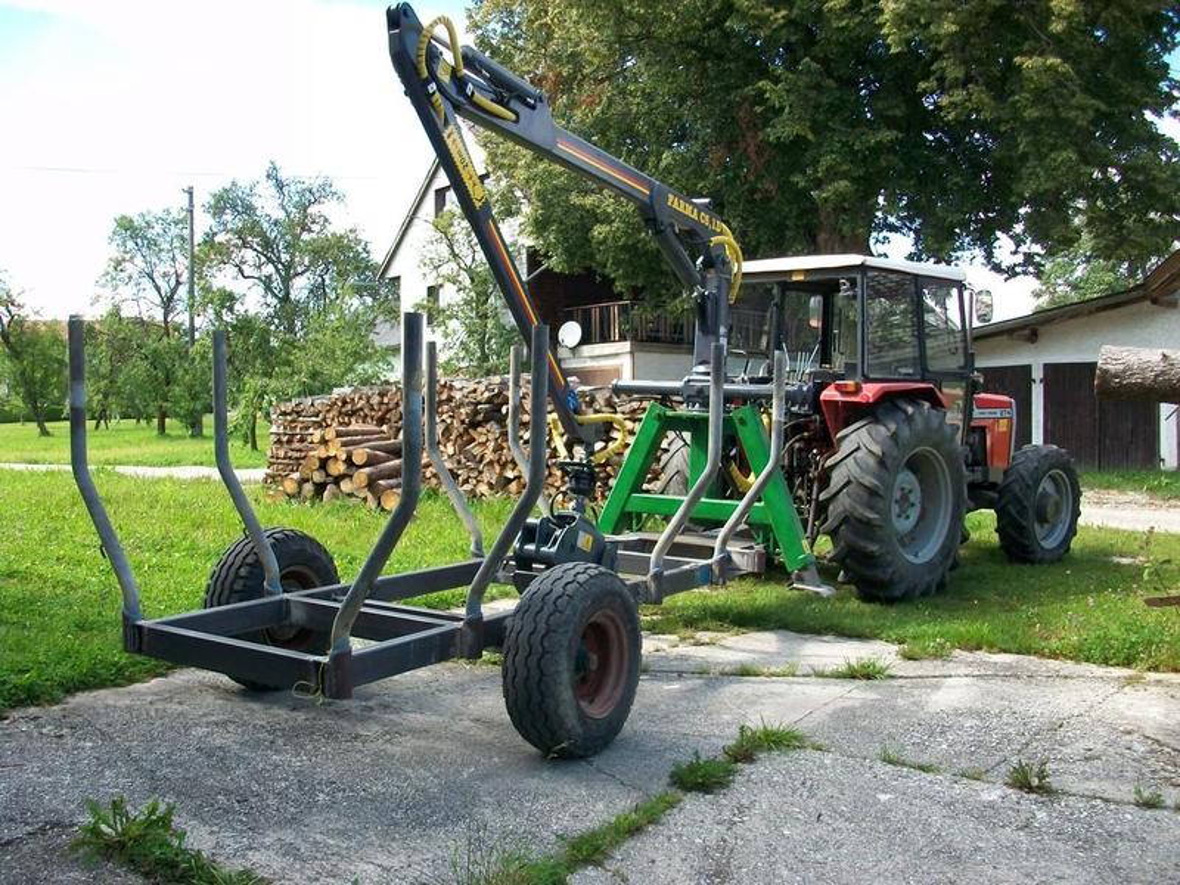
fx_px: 1159
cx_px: 590
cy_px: 442
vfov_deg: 41.8
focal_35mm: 34
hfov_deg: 54.0
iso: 80
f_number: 2.8
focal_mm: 5.7
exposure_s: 1/320
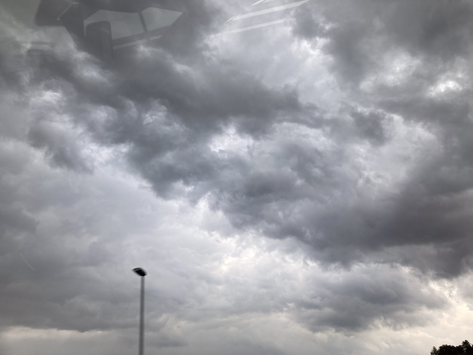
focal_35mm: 28
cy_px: 178
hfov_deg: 63.4
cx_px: 236
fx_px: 383
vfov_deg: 49.7
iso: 20
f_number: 1.8
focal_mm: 3.99
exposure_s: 1/129
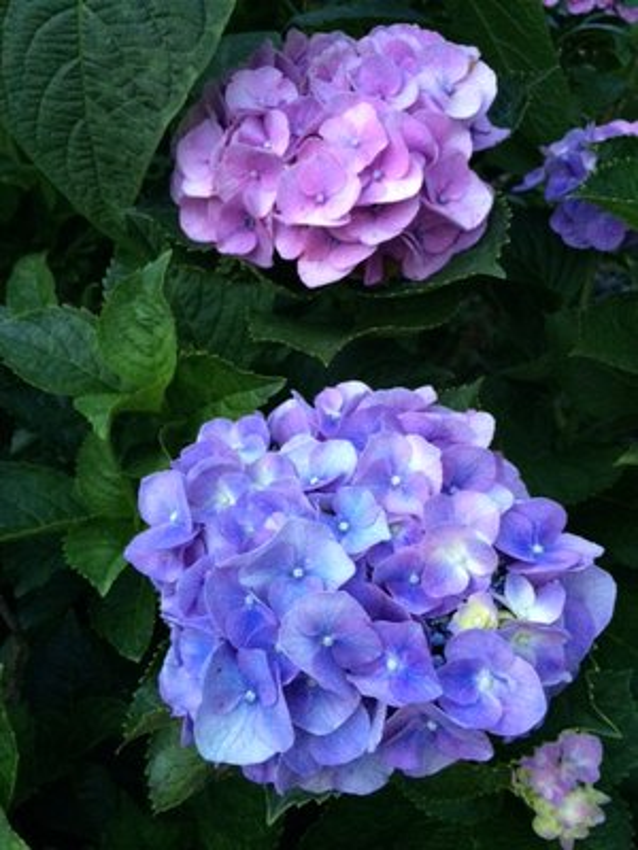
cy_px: 425
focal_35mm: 29
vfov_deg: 61.7
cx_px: 319
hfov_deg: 48.2
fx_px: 713
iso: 320
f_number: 2.2
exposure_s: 1/15
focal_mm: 4.15
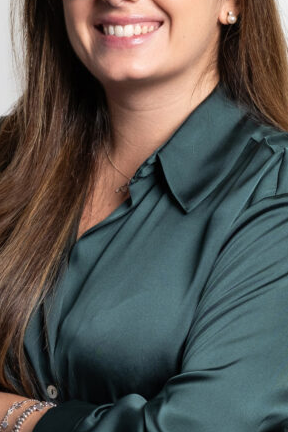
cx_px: 116
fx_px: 2388
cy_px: 249
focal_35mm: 199
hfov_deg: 6.9
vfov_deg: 10.3
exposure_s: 1/250
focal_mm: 56
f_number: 4.5
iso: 250
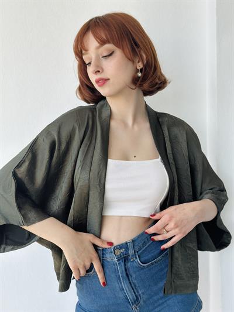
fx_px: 432
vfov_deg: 39.6
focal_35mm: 48
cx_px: 117
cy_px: 156
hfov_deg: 30.3
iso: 80
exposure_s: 1/441
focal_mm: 6.86
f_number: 1.78
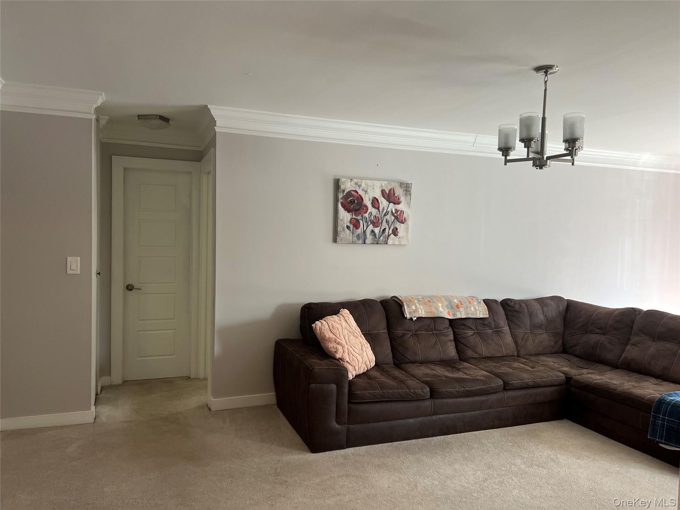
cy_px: 255
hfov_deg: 67.3
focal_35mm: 26
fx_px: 511
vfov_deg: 53.1
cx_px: 340
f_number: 1.5
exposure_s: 1/120
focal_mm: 5.7
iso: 125
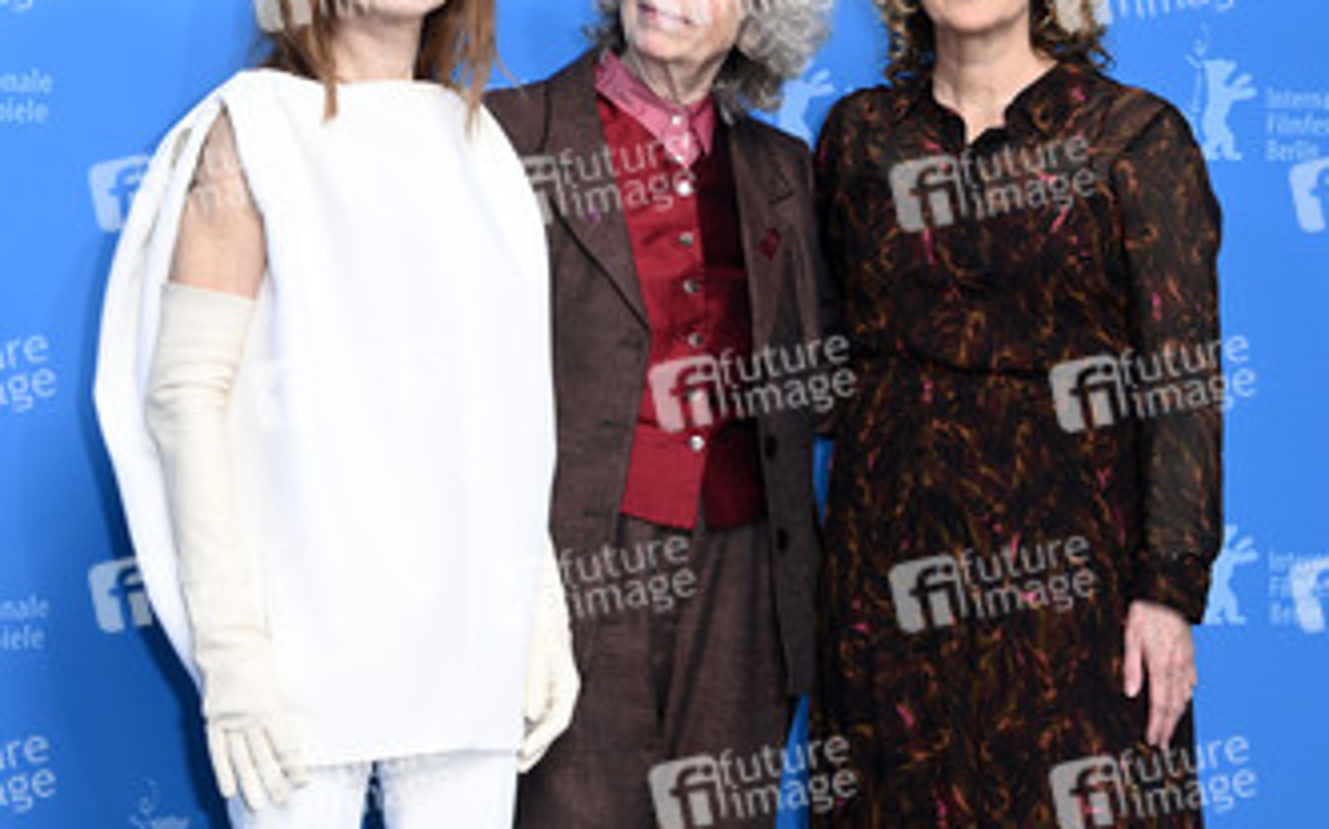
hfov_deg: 19.3
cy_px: 284
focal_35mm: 108
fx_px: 3909
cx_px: 646
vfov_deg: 12.1
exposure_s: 1/250
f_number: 5.6
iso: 1250
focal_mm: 78
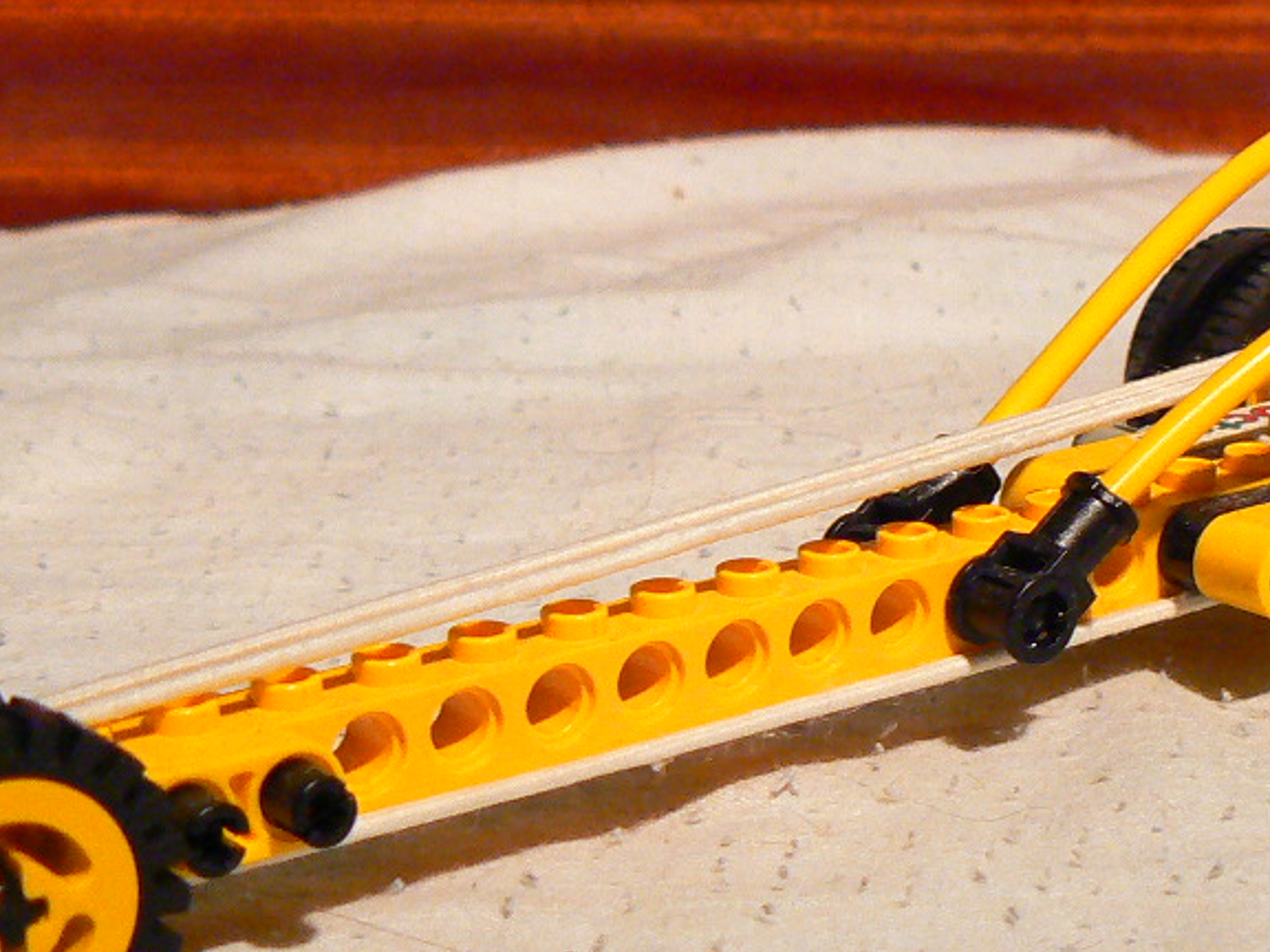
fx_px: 2935
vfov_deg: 18.4
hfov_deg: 24.2
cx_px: 911
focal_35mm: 80
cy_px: 509
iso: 200
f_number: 2.8
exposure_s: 1/25
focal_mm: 6
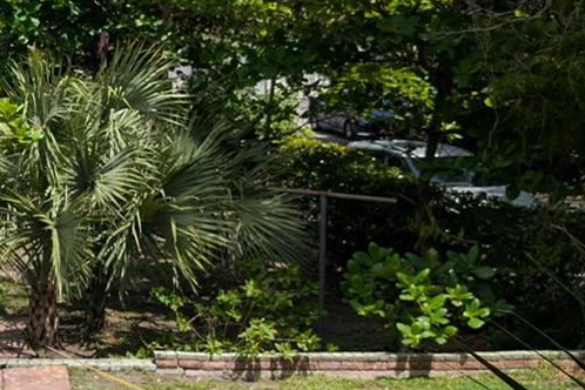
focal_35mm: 80
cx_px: -62
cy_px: 195
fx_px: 1300
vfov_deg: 17.1
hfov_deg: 23.7
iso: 21
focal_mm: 6.9
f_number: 1.68
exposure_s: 1/904
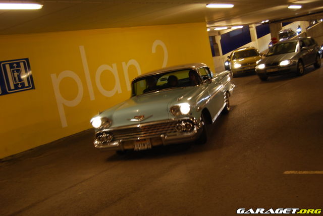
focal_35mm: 45
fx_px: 404
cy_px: 108
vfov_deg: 29.9
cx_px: 162
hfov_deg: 43.6
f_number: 4.2
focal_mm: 30
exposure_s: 1/20
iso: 400
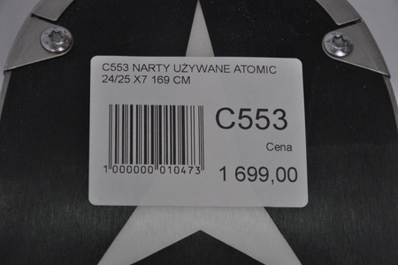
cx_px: 199
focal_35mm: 158
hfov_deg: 13.1
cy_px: 132
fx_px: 1739
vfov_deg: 8.7
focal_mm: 105
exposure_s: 1/125
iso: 3200
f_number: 9.5
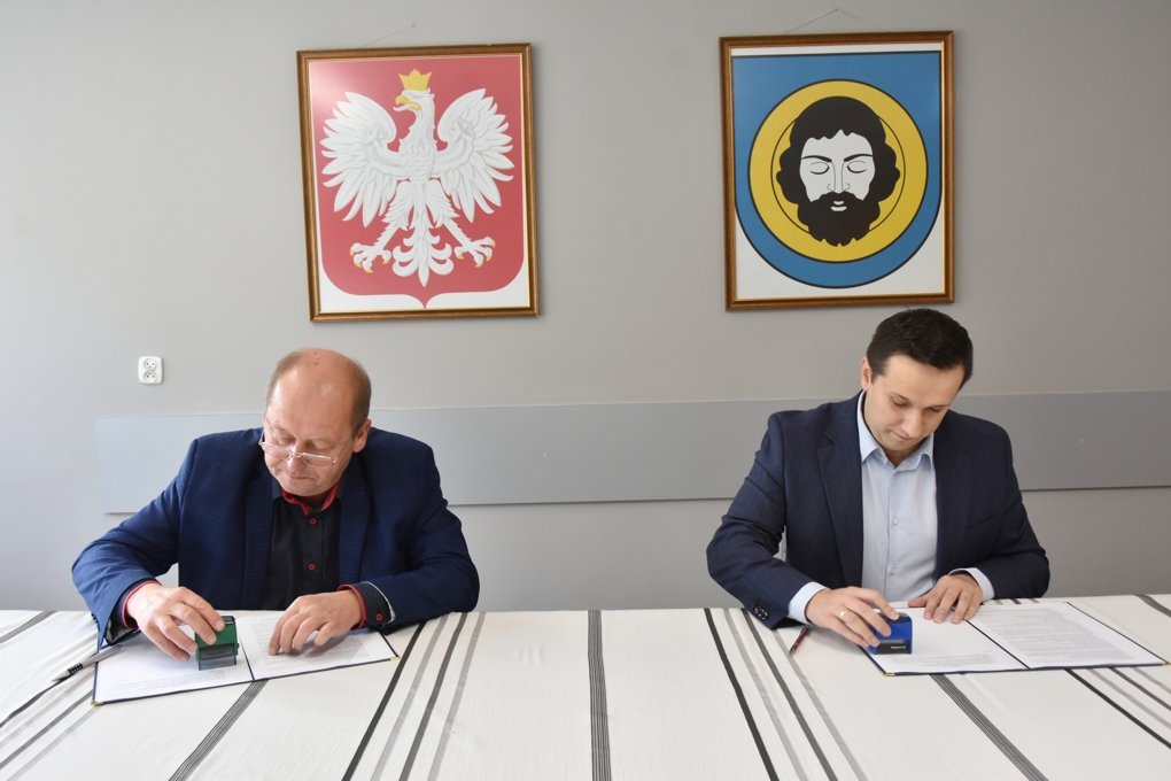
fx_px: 976
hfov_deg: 61.9
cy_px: 390
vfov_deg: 43.6
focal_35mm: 30
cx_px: 586
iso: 800
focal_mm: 20
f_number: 6.3
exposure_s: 1/125
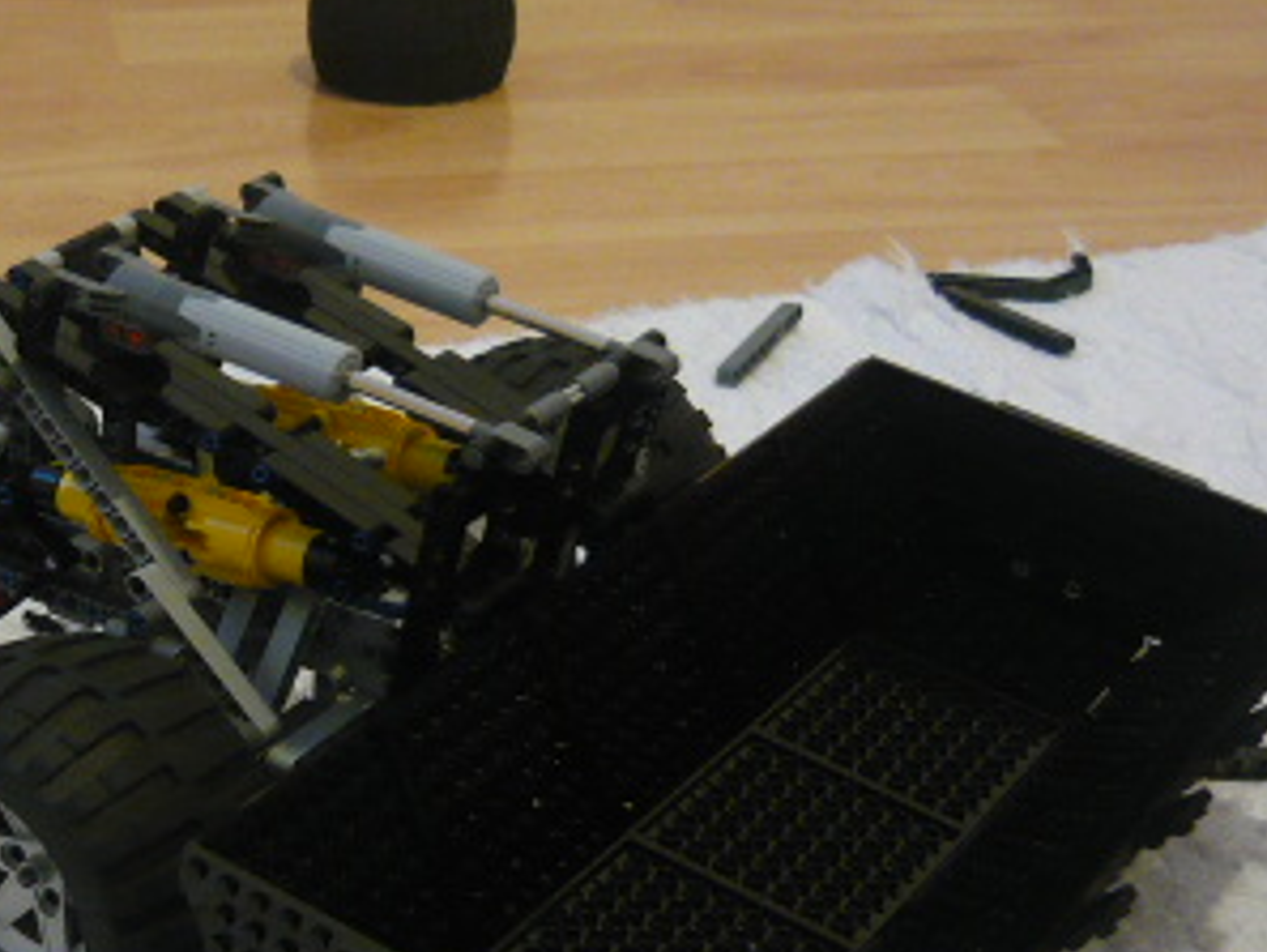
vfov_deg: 20.7
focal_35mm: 71
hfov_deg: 26.3
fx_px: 2600
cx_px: 73
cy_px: 538
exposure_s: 1/10
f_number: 2.8
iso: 400
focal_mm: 5.5
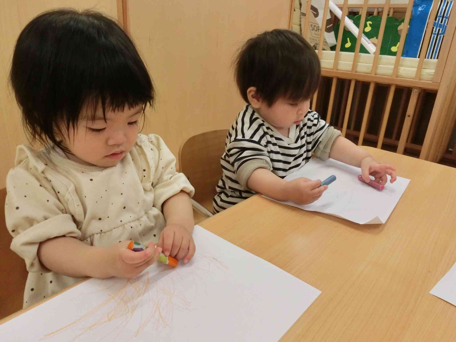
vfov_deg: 54.9
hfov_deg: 69.4
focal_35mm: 25
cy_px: 171
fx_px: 329
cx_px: 228
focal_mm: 4.5
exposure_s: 1/125
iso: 320
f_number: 3.5
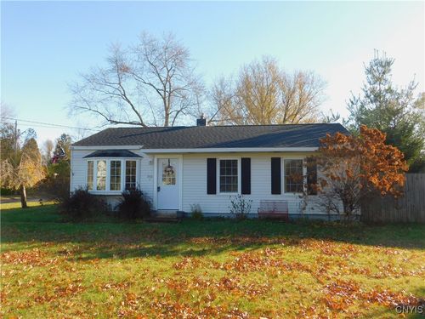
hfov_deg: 60.0
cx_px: 212
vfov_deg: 46.8
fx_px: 368
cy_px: 160
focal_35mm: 30
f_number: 3.2
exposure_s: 1/400
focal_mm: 5.3
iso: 125
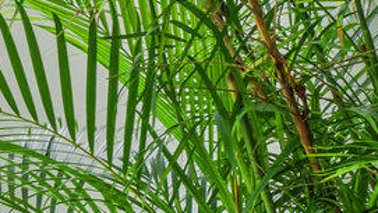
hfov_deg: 12.4
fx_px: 1264
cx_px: -596
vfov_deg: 9.6
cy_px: 199
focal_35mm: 126
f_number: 7.1
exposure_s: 1/250
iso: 400
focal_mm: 17
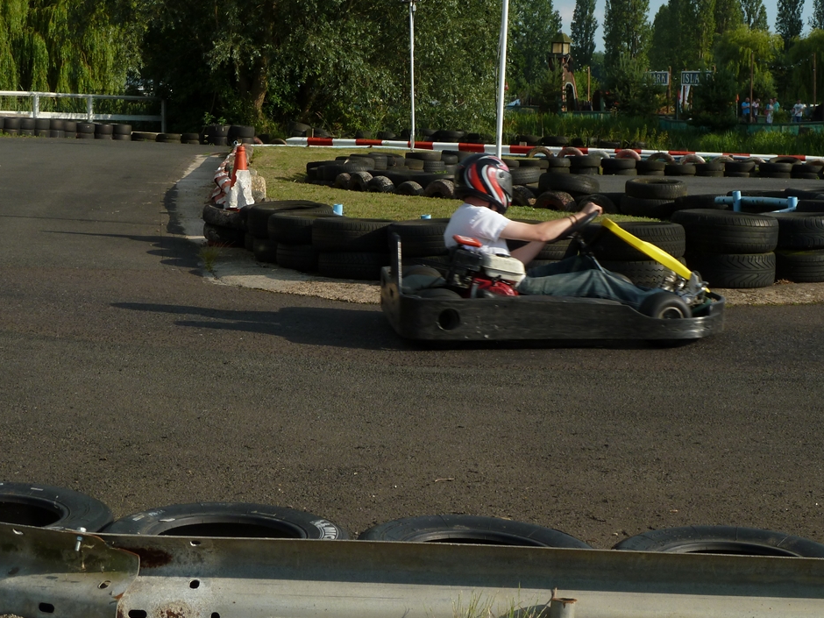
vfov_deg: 20.2
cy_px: 283
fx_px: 1738
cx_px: 383
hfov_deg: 26.7
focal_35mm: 73
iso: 100
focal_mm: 11
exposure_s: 1/500
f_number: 4.1
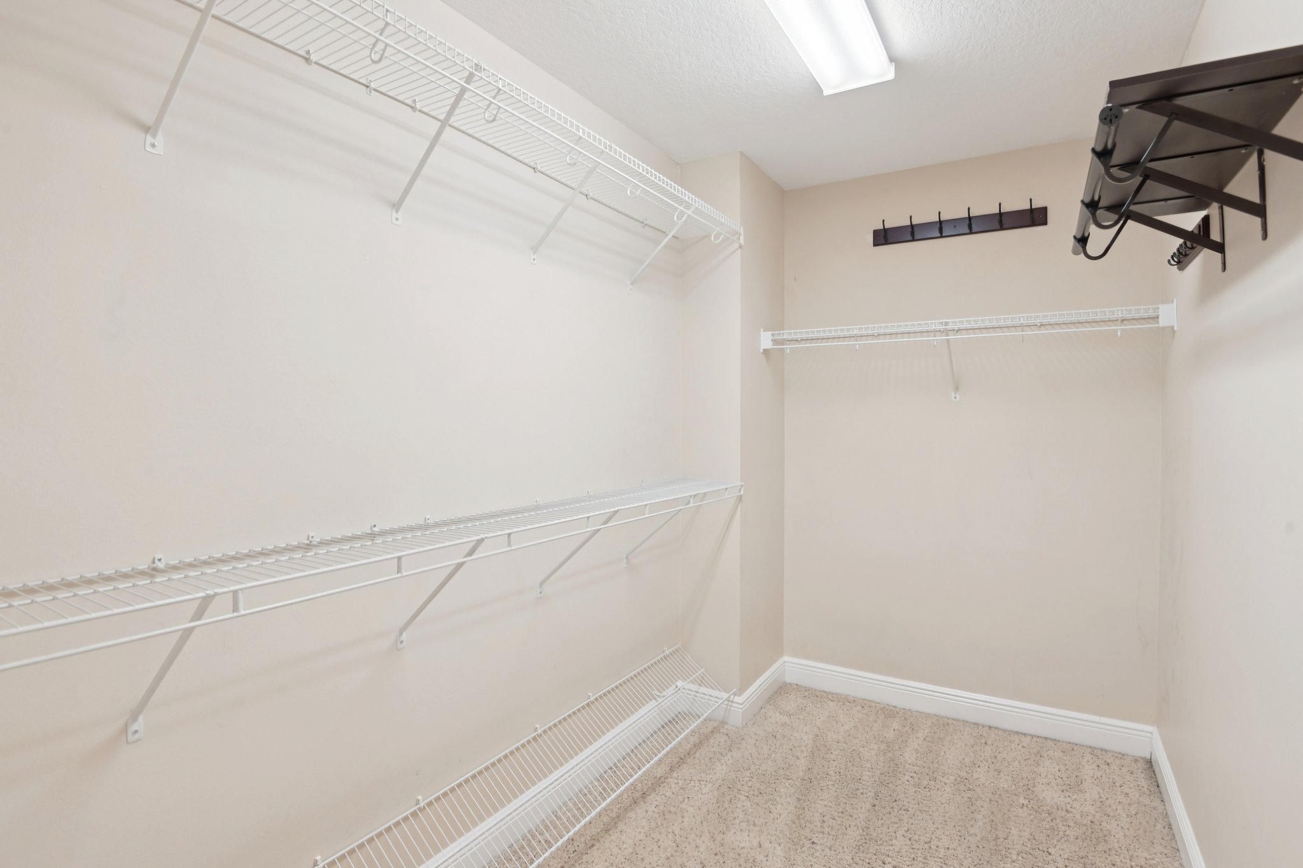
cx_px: 652
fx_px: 615
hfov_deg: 93.3
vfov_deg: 70.4
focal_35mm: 17
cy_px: 434
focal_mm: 17
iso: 400
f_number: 8
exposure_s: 1/10
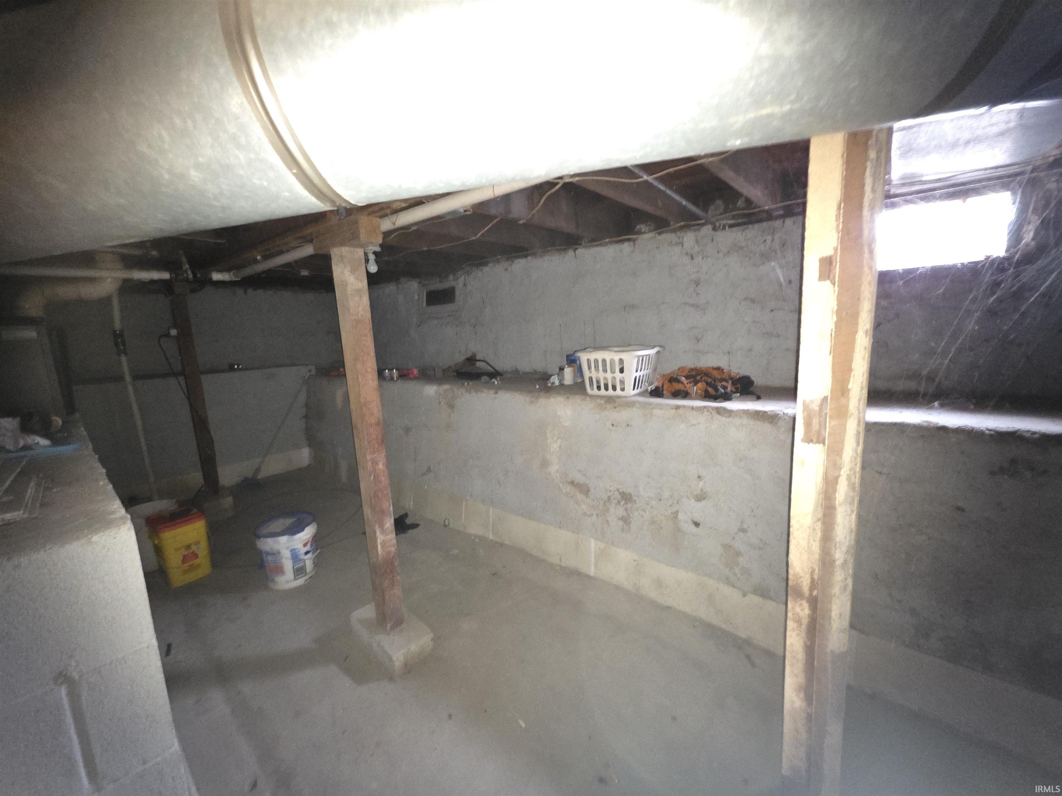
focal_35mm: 13
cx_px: 531
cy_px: 398
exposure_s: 1/6.24
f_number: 1.9
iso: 2500
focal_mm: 2.2
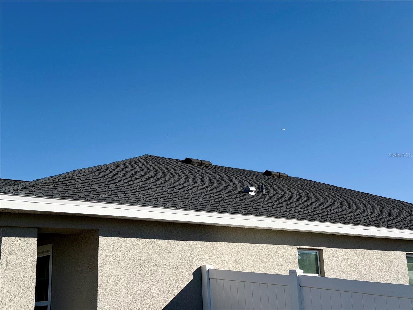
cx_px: 206
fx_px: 573
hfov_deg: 39.7
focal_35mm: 48
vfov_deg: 30.3
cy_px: 155
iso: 64
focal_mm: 6.76
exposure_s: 1/6024
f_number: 1.78
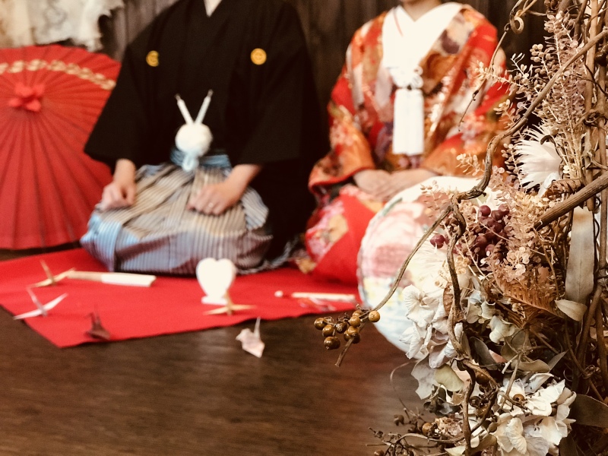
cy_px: 228
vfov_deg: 25.7
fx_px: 1001
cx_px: 304
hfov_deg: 33.8
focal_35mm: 57
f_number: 2.8
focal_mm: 6.6
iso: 500
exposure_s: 1/50
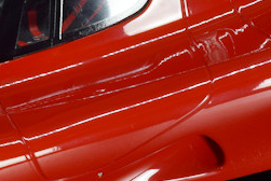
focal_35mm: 173
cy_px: 43
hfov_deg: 11.9
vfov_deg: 7.9
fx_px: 1304
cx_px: 105
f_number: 22
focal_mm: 29
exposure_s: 1
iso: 200
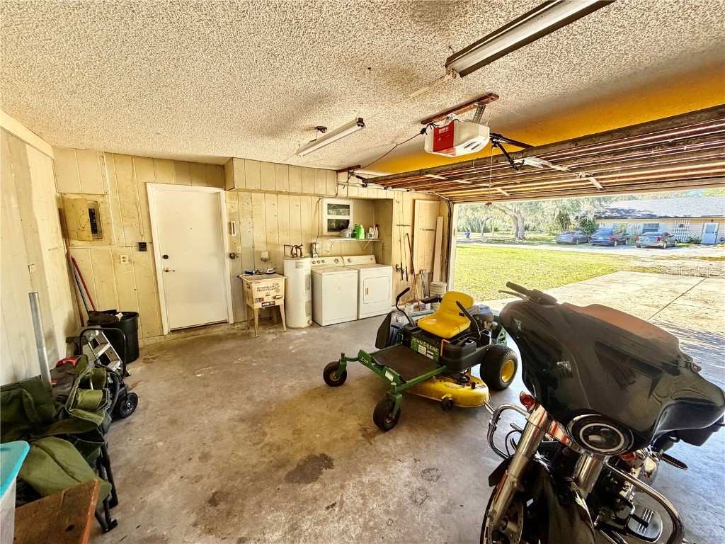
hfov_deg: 102.1
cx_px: 362
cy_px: 272
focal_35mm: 14
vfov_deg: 85.7
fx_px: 293
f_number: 2.2
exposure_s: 1/121
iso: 160
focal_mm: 2.22
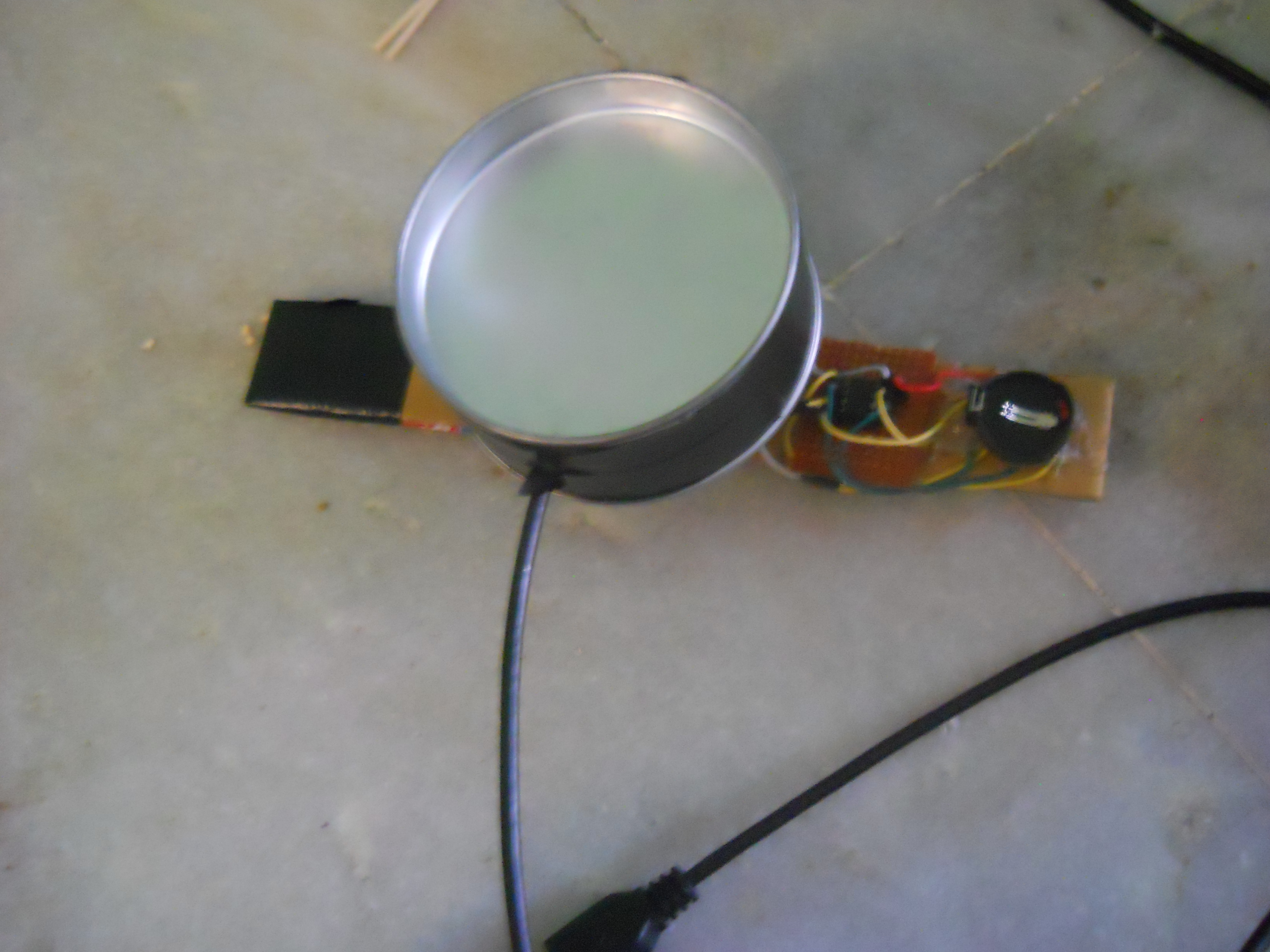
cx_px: 635
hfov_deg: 45.8
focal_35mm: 41
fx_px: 1504
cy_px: 476
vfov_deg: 35.1
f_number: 3.1
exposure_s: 1/4
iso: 800
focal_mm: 6.72
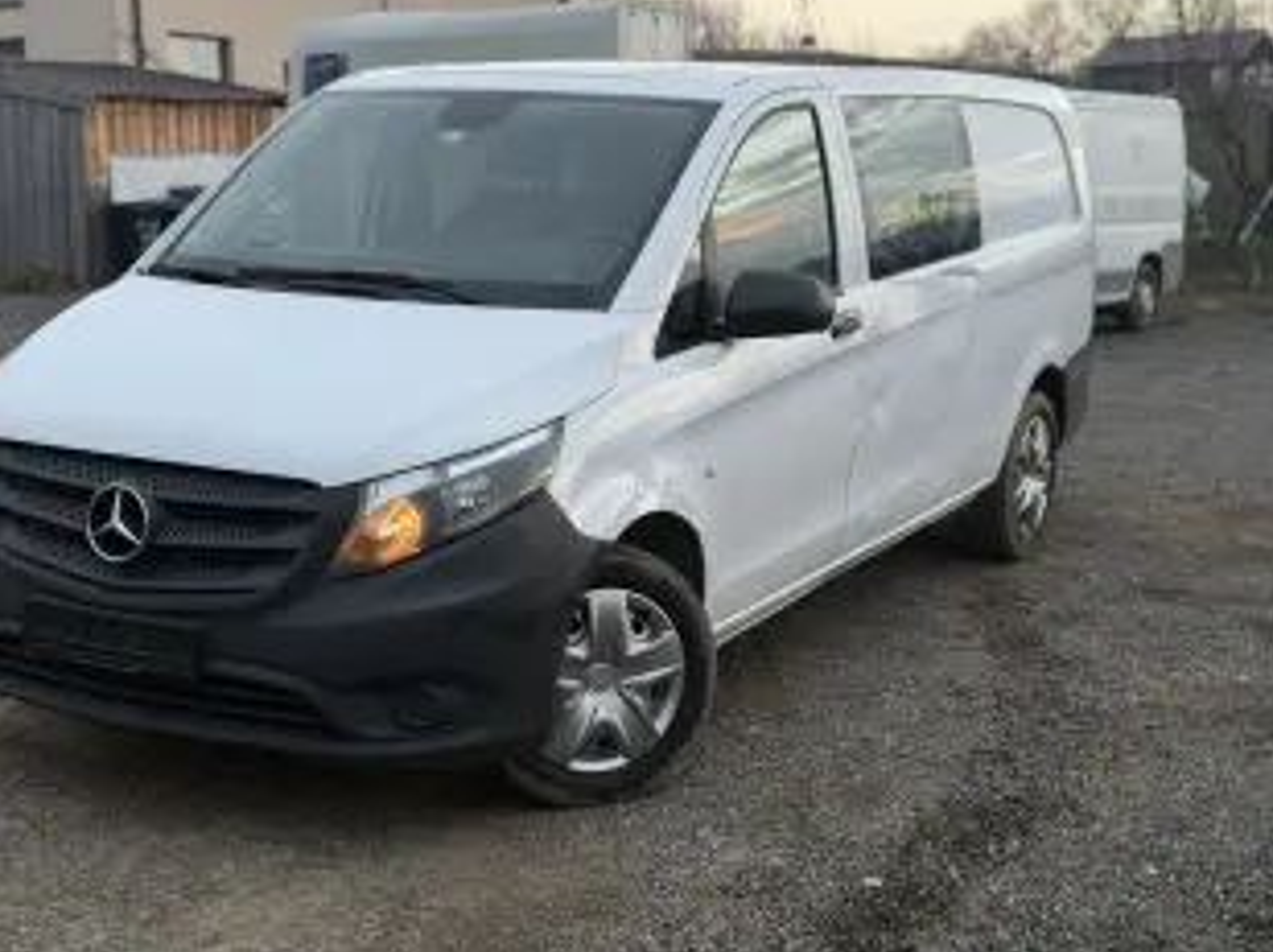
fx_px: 2057
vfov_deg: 26.0
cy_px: 408
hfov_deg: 34.3
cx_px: 536
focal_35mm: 56
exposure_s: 1/71
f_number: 1.78
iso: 100
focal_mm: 6.76
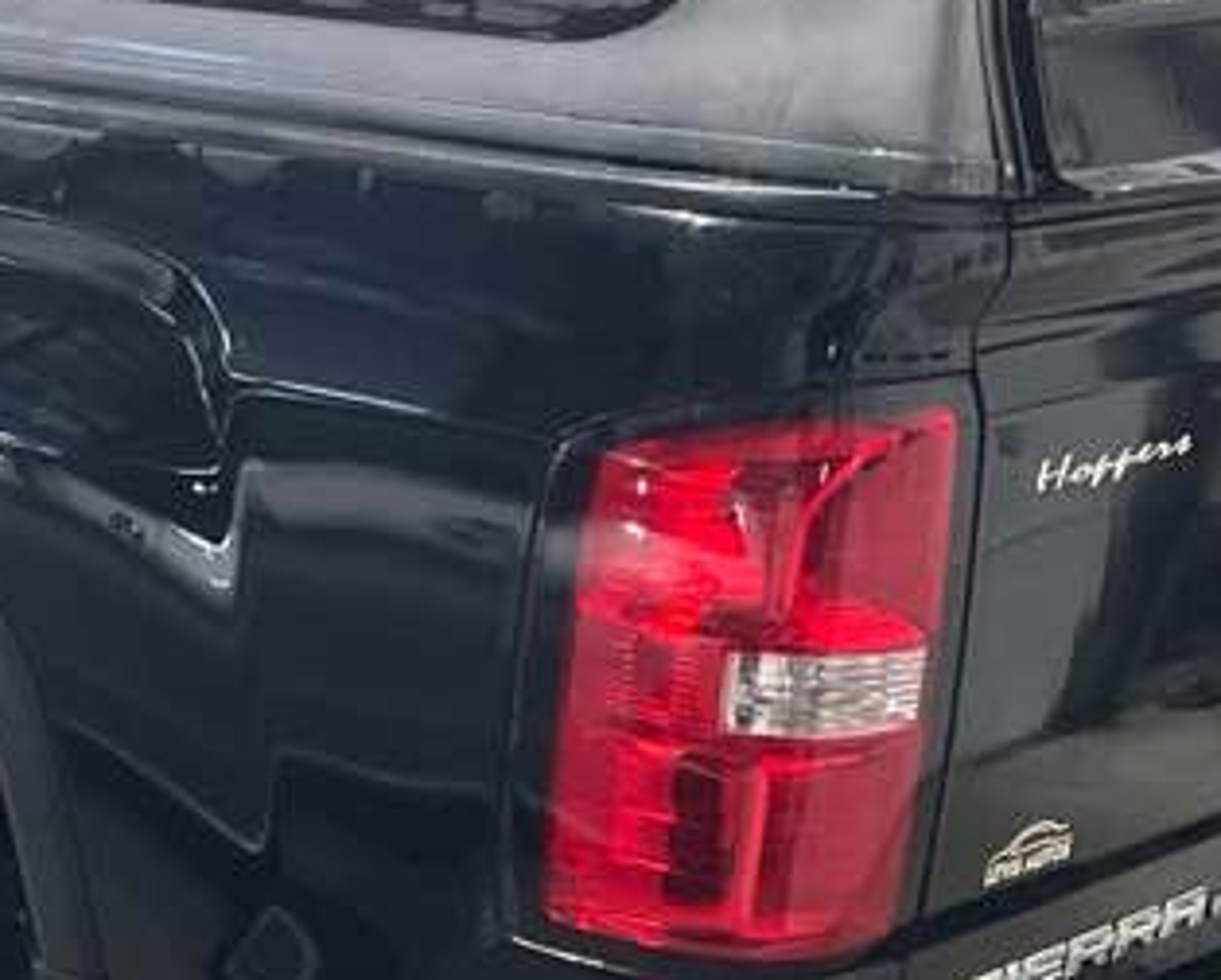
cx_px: 41
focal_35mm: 102
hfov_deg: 18.4
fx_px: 3691
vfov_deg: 15.0
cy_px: 848
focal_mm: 3
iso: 160
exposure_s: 1/60
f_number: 1.8
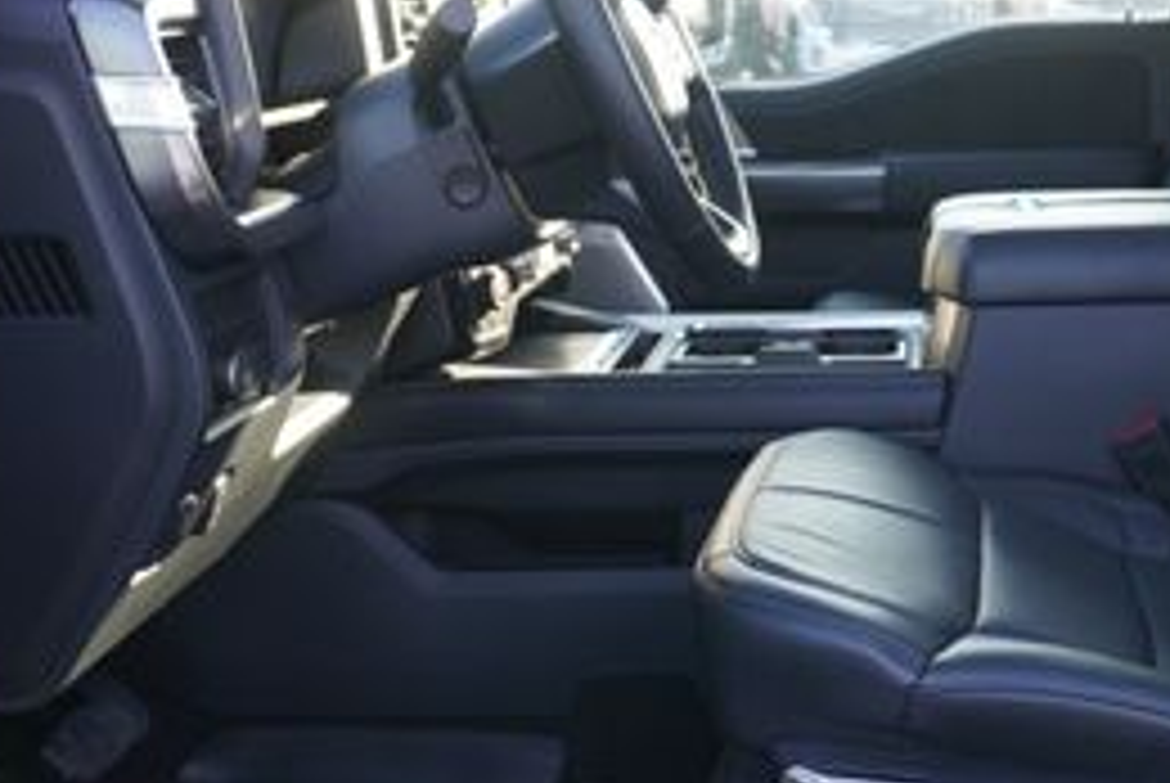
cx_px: 724
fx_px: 1920
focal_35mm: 59
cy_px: 310
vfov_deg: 23.0
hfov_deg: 33.7
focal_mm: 16
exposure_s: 1/60
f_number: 4
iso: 125
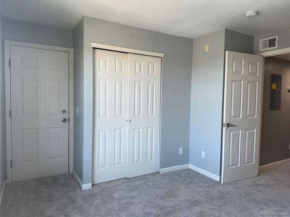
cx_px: 145
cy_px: 108
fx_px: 201
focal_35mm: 24
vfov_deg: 56.8
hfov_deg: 71.6
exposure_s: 1/123
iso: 50
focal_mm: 6.76
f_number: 1.78
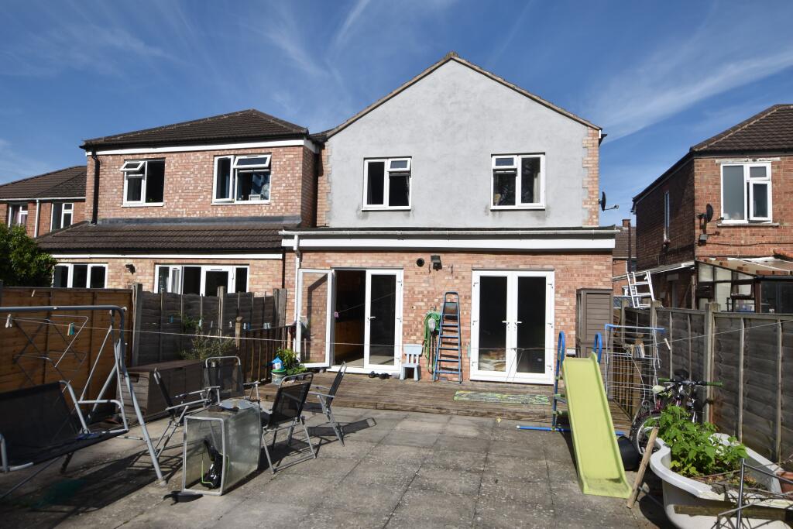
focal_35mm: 22
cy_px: 264
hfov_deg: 77.3
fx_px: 496
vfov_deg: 56.2
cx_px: 396
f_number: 9
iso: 100
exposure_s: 1/320
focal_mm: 15
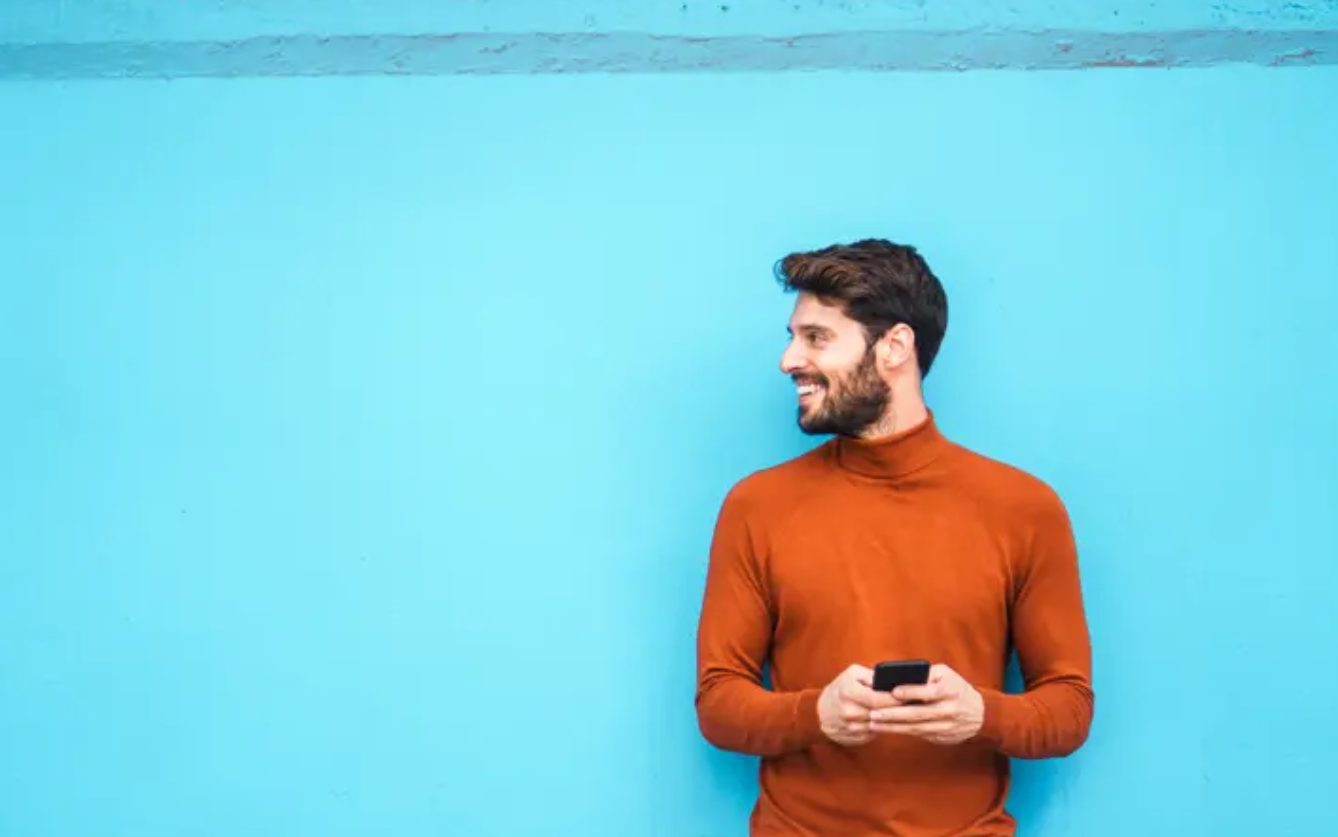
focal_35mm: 55
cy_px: 418
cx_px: 679
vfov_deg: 23.8
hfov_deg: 37.2
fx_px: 1988
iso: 125
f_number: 1.8
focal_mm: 35
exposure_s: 1/250
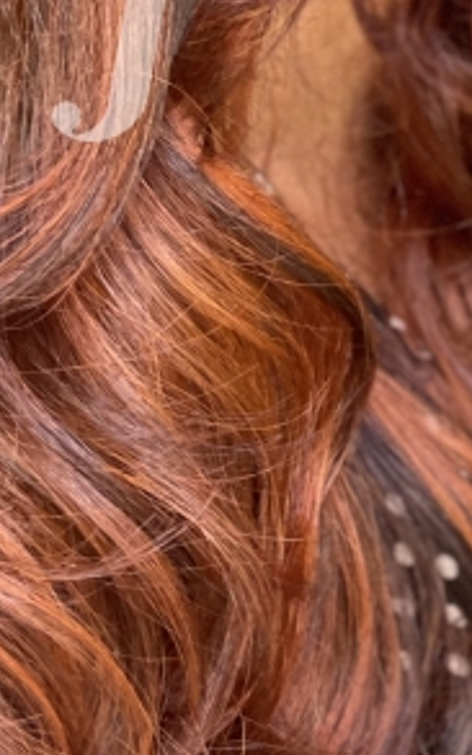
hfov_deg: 6.1
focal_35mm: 216
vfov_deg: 9.7
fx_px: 4448
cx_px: 111
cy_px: 55
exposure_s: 1/112
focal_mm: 7.5
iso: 250
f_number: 2.2
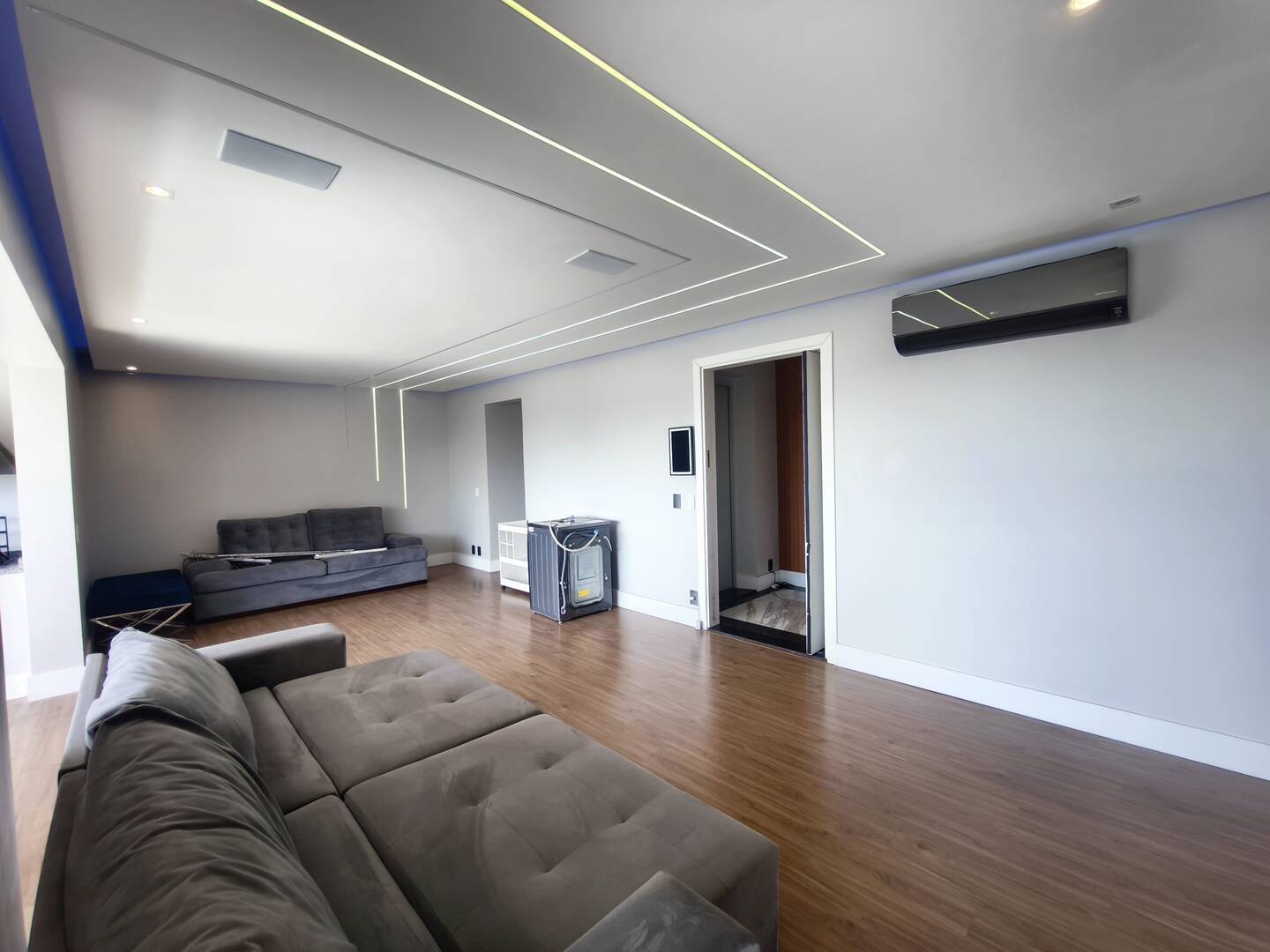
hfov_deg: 98.2
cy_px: 476
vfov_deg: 81.7
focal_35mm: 15
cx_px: 635
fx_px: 550
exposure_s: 1/60
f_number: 2.2
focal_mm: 1.91
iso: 160
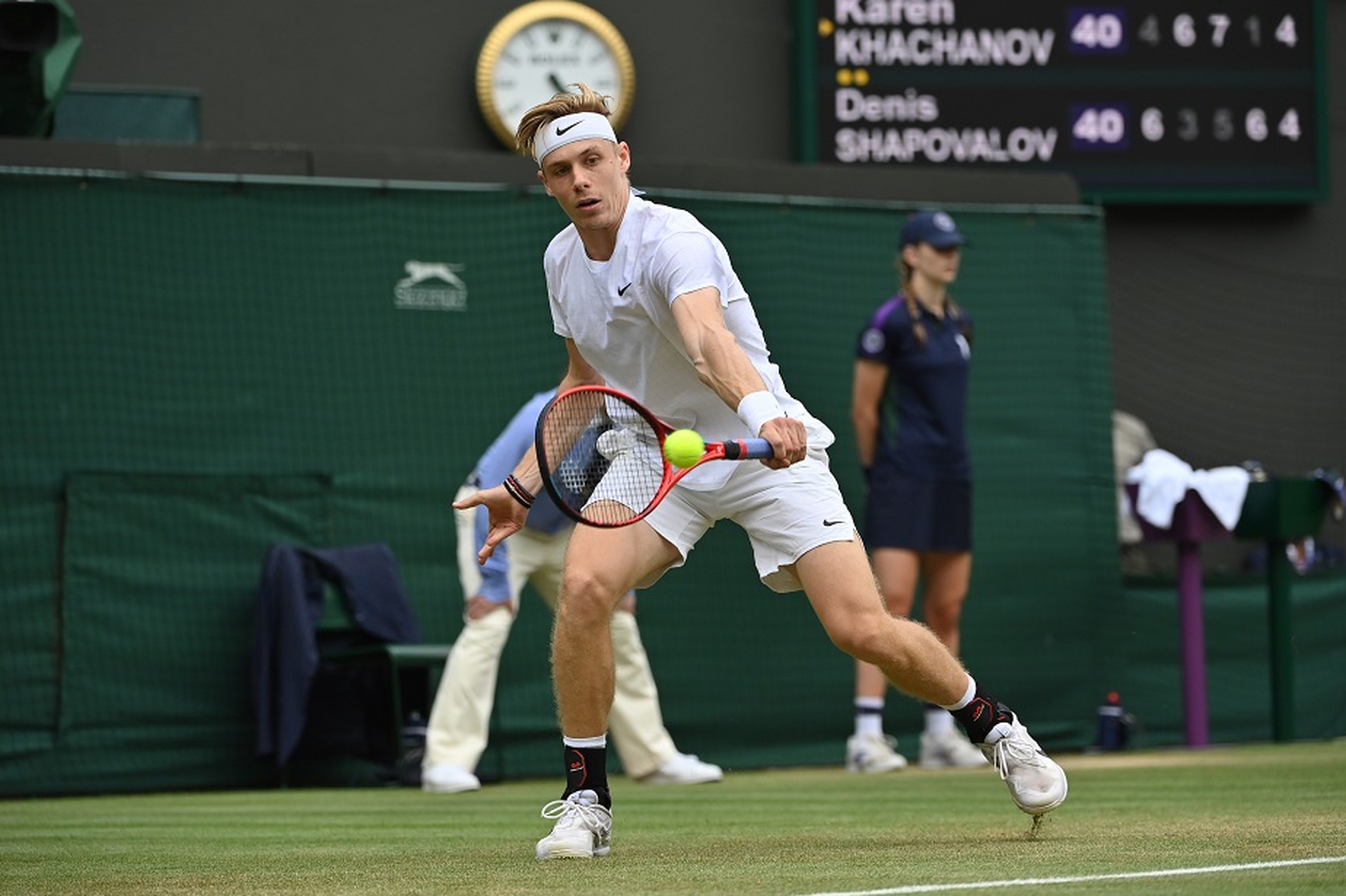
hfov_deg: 10.5
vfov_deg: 7.0
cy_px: 418
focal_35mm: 195
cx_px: 623
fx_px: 7289
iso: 500
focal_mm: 180
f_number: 4
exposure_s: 1/2000
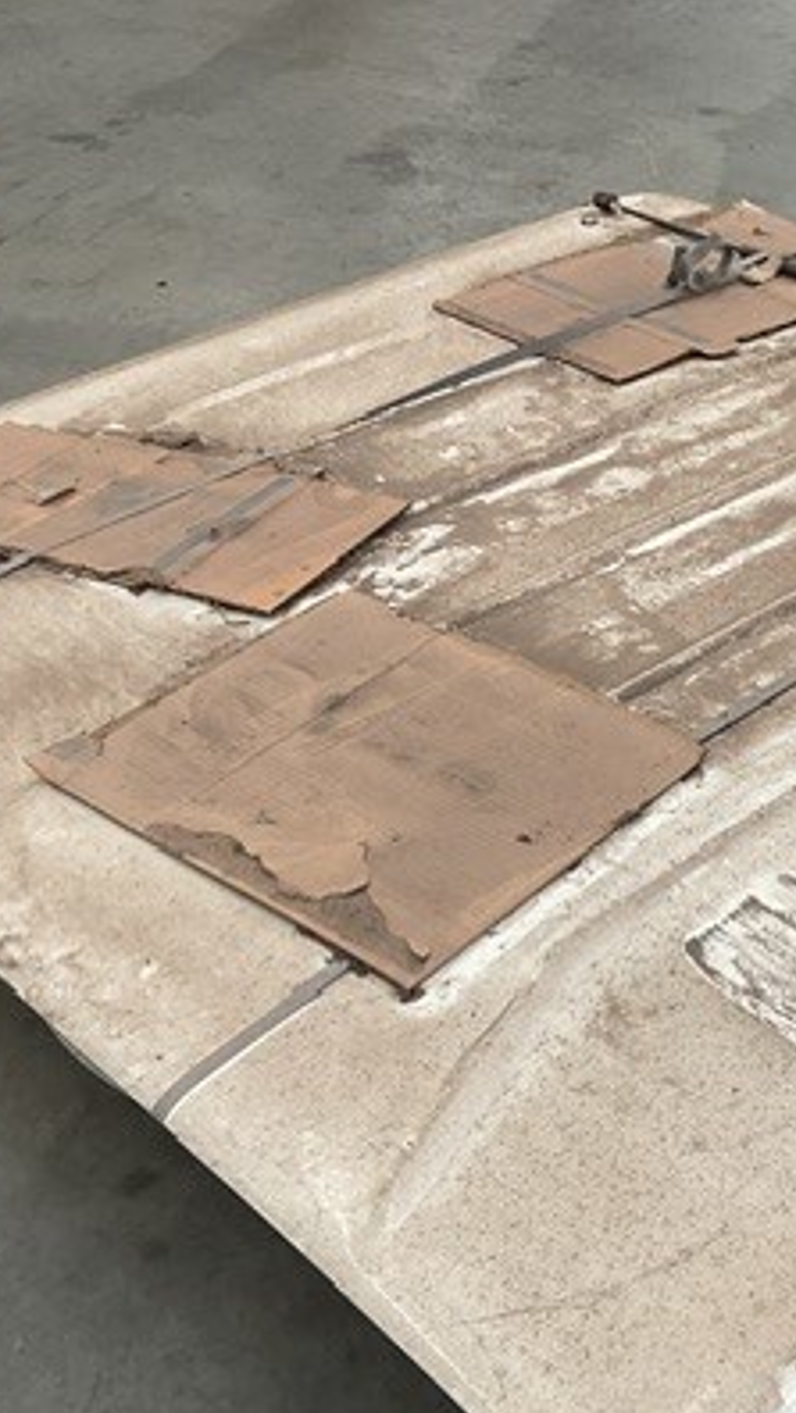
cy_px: 849
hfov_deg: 22.8
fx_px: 1912
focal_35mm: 51
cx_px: 750
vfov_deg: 40.4
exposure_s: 1/60
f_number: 1.8
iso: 50
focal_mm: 3
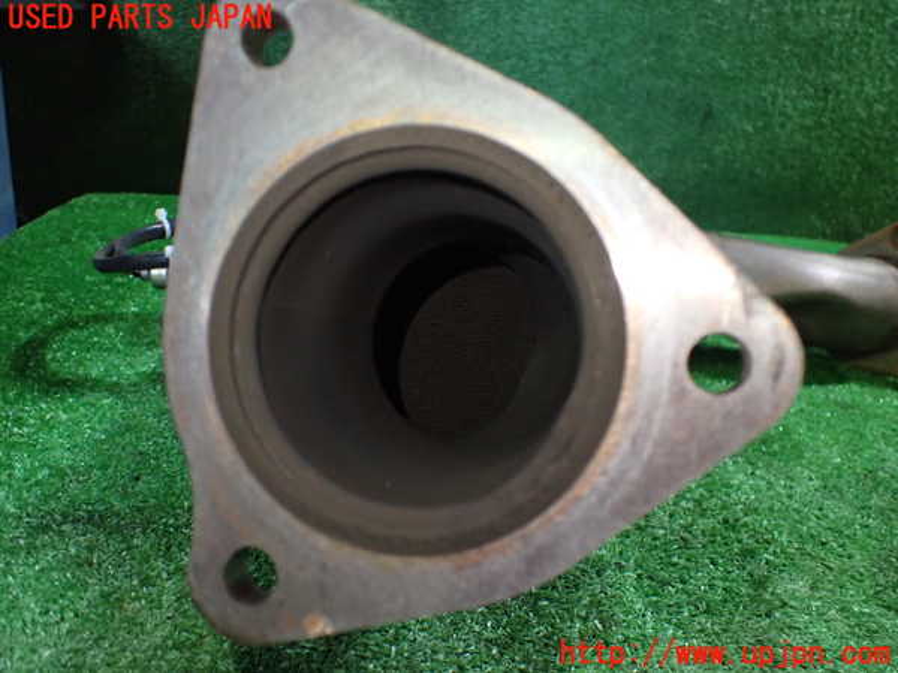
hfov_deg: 60.0
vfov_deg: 46.8
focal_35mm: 30
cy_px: 336
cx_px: 449
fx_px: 778
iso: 800
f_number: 2.3
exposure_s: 1/80
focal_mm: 5.4
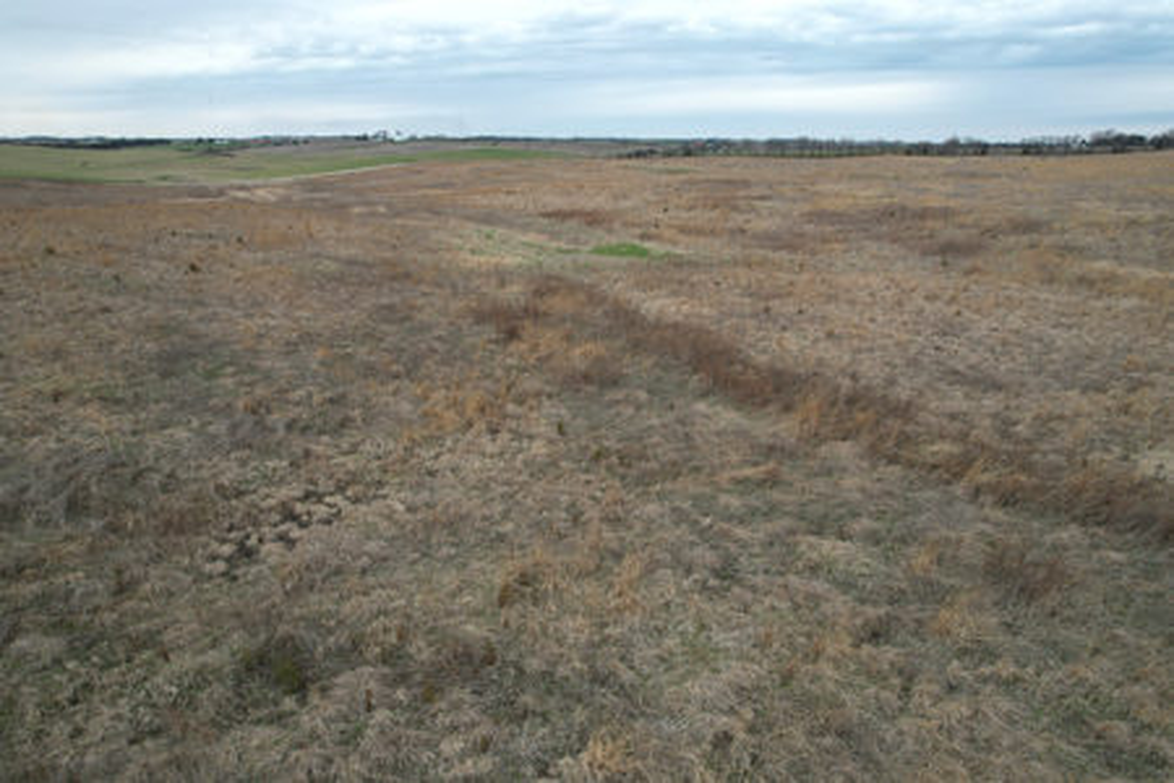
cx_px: 587
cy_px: 392
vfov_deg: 57.2
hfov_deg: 78.6
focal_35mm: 22
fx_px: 717
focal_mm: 8.38
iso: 100
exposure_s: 1/640
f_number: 2.8
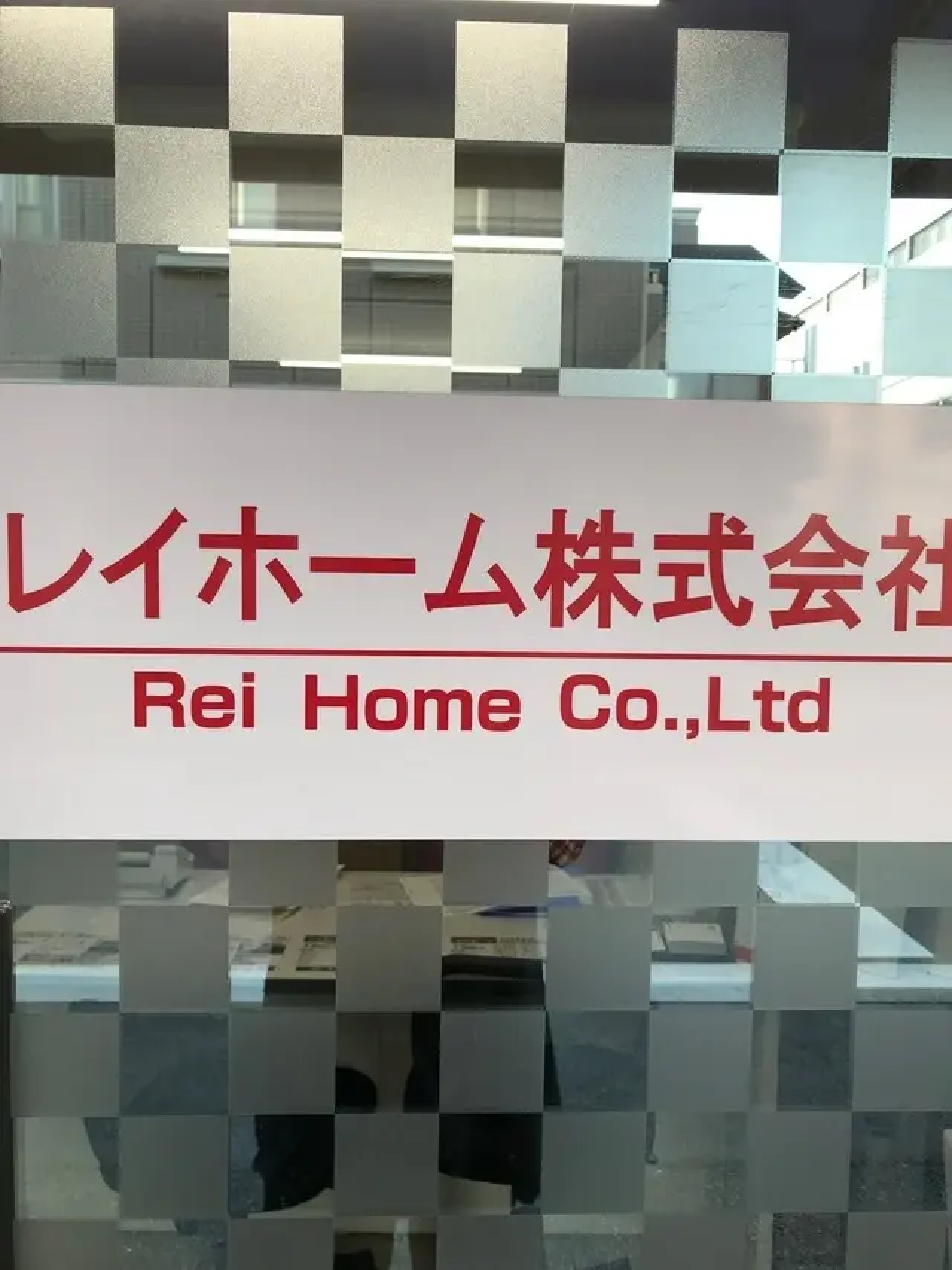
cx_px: 476
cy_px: 635
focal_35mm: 28
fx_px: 1027
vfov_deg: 63.5
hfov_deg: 49.7
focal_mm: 3.99
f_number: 1.8
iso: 20
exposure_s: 1/120
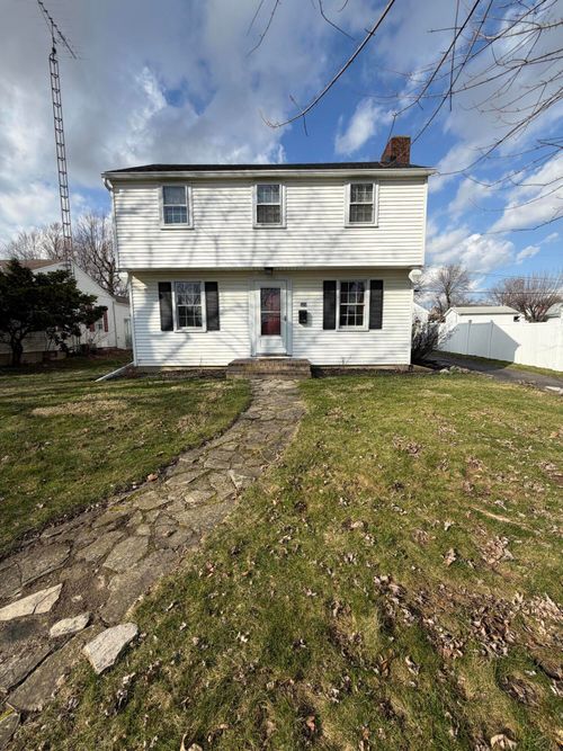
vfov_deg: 102.1
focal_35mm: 14
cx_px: 282
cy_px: 376
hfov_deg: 85.7
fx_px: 304
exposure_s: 1/1033
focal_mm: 2.22
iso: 20
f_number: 2.2
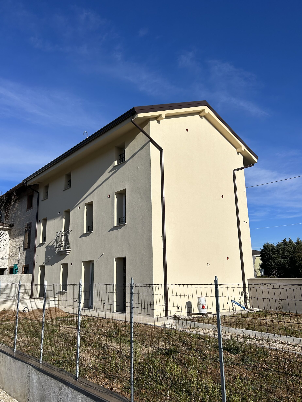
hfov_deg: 51.4
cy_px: 203
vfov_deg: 65.3
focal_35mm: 27
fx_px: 314
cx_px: 152
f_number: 1.5
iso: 50
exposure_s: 1/8696
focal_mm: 5.7
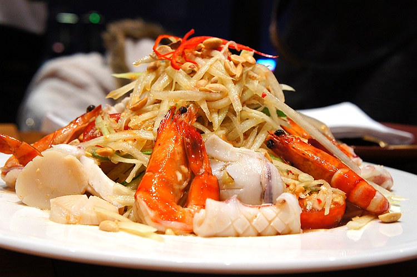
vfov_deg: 26.4
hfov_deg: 38.9
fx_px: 590
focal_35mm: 51
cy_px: 138
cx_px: 208
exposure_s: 1/13
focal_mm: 34
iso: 800
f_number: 6.3
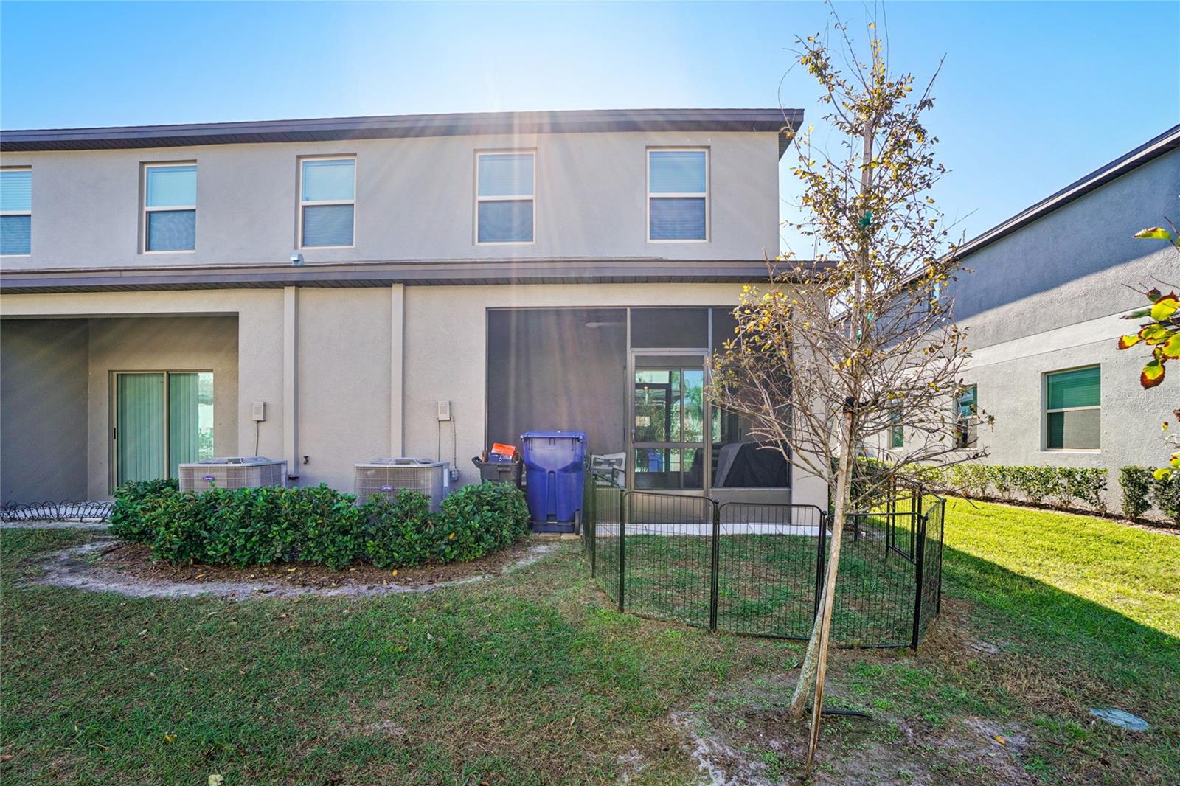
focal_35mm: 15
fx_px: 492
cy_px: 393
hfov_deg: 100.4
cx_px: 590
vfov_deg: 77.3
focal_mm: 10
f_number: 8
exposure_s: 1/60
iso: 100
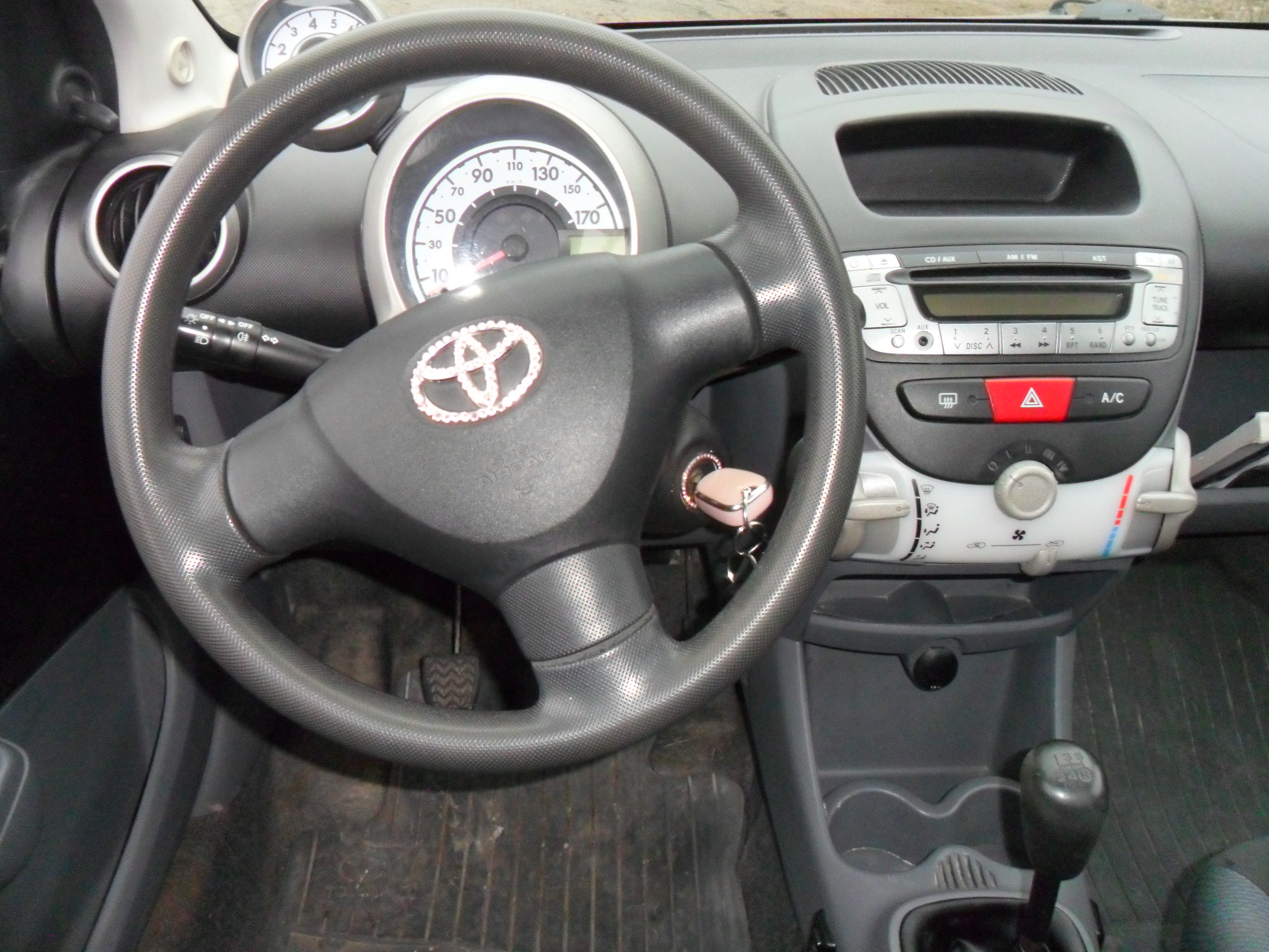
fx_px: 1026
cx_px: 646
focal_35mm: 28
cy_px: 478
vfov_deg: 49.7
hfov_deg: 63.4
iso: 400
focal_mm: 4.9
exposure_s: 1/45
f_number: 3.5
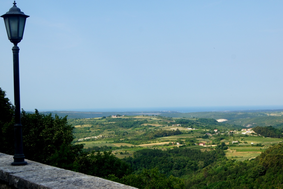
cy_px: 94
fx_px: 471
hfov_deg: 33.4
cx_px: 142
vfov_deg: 22.6
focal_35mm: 60
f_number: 9
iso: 100
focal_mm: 40
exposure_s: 1/100
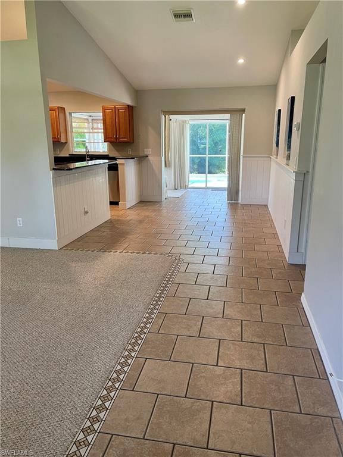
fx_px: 344
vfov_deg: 67.3
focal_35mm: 26
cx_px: 172
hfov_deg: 53.1
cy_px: 228
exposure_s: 1/60
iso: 100
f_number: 1.6
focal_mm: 5.1
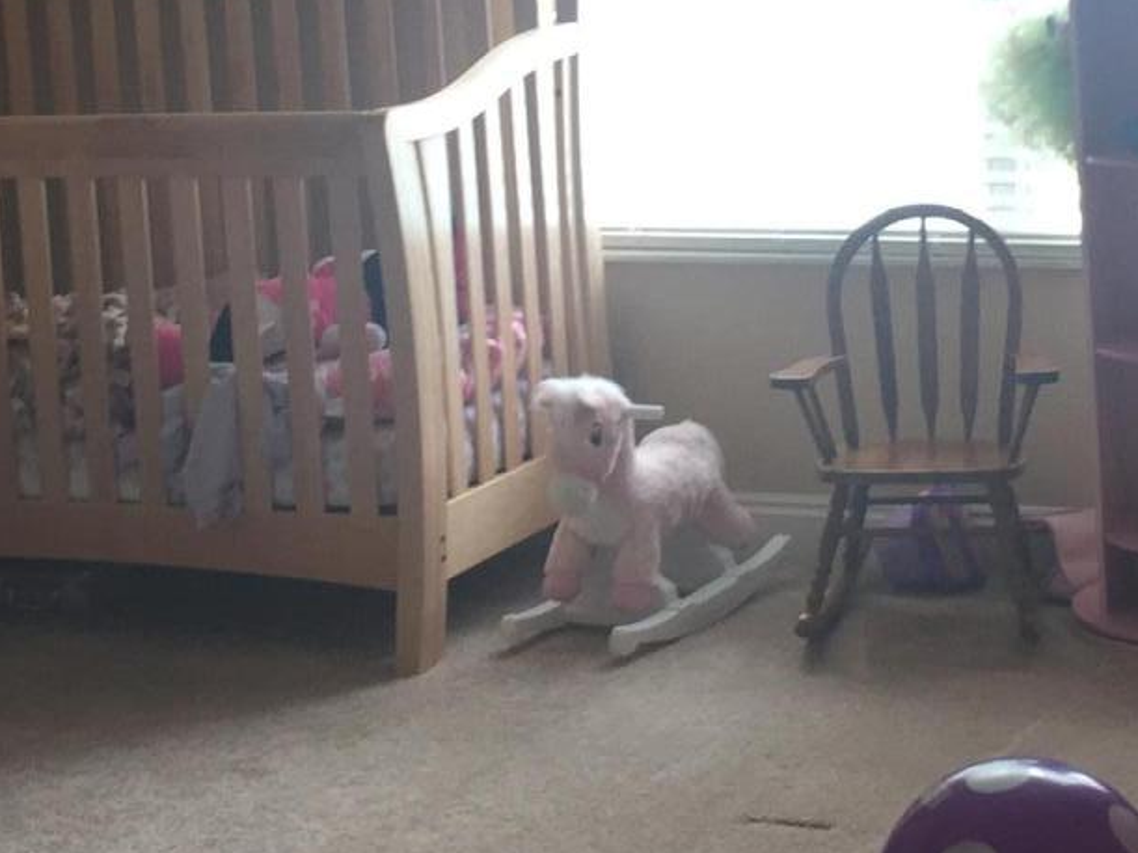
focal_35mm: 95
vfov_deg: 15.4
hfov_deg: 20.6
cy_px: 127
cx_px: 635
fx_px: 3123
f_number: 2.2
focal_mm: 4.15
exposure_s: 1/30
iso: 50
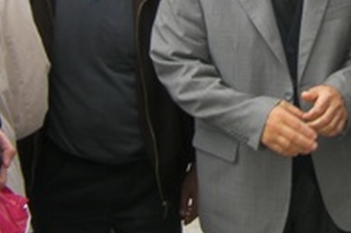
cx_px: 367
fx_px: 944
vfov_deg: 13.5
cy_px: -72
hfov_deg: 20.3
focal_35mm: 97
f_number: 3.5
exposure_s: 1/128
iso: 50
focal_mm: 6.8
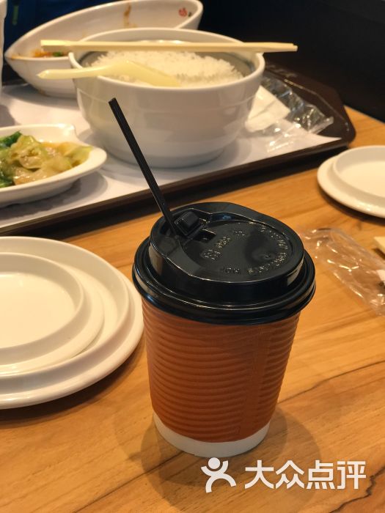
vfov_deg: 33.8
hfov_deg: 25.7
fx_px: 845
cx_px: 192
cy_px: 256
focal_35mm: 57
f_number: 2.8
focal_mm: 6.6
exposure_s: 1/50
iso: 80
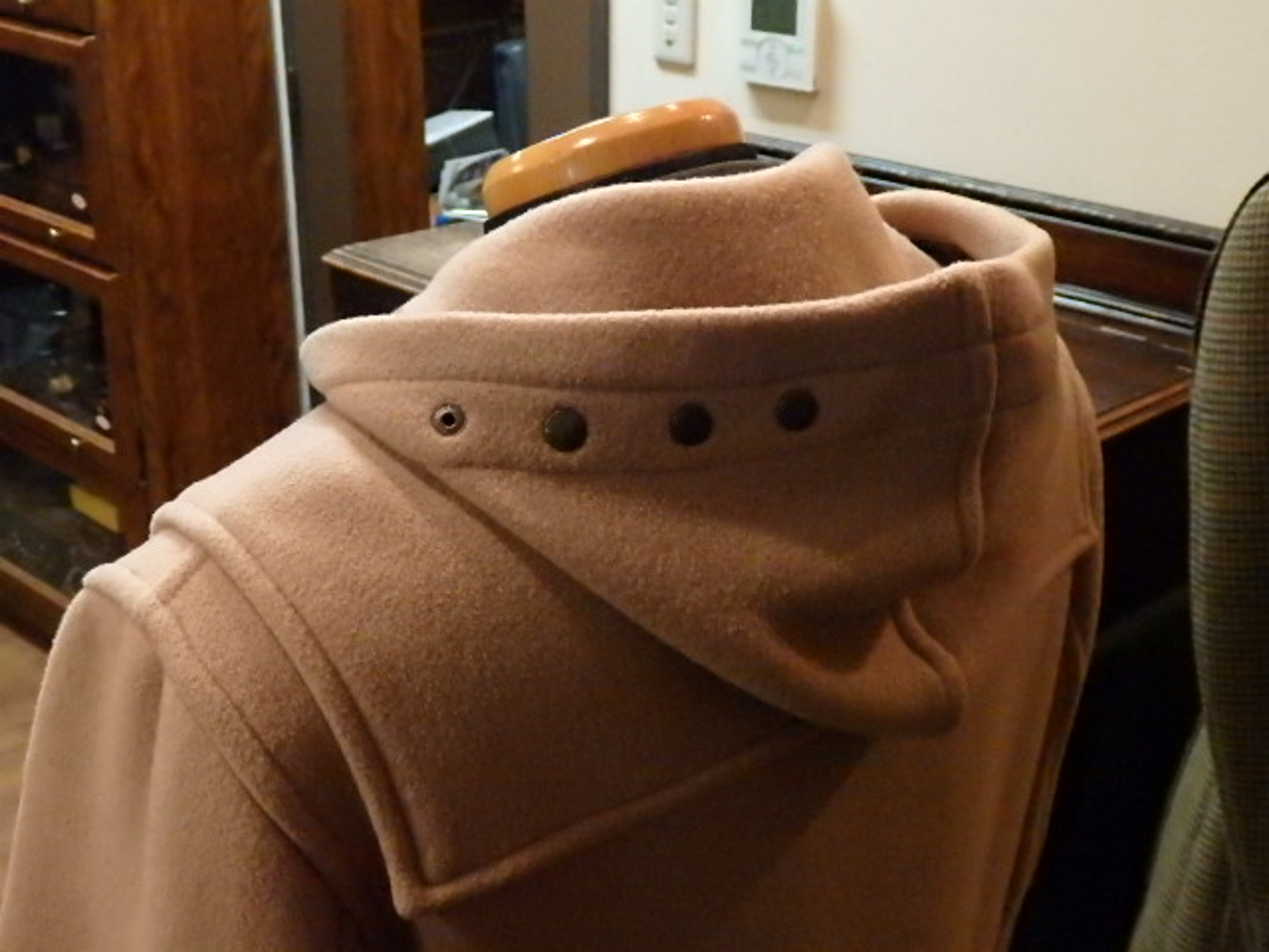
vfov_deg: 32.2
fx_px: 1650
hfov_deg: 42.1
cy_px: 476
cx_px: 634
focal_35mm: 45
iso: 3200
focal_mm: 8
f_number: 3.8
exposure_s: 1/160
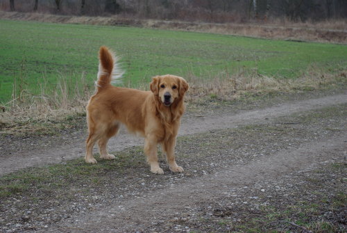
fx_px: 724
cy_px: 116
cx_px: 174
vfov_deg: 18.2
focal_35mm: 75
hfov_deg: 27.0
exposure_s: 1/250
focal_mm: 50
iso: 100
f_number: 5.6
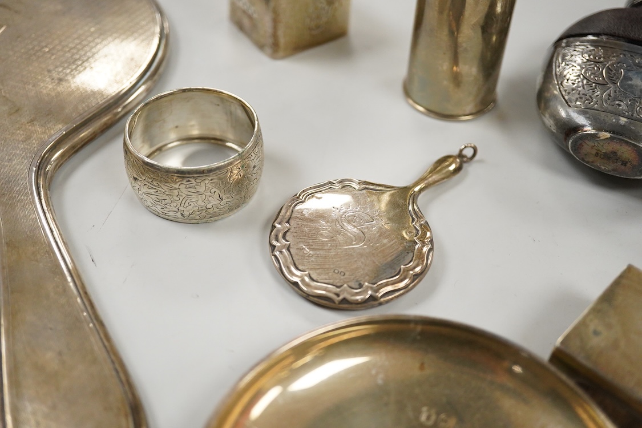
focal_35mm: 45
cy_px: 214
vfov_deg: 29.9
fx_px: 802
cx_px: 321
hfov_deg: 43.6
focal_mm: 30
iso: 2500
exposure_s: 1/640
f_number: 3.5
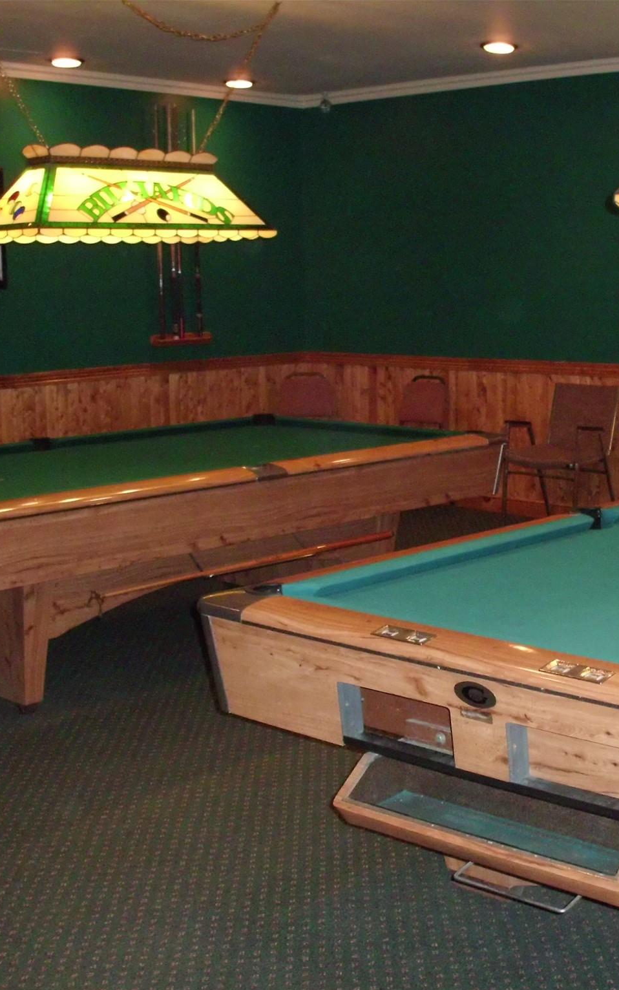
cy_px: 496
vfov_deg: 39.6
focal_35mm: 51
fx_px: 1376
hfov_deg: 25.1
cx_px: 458
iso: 400
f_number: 2.9
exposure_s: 1/60
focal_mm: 6.3
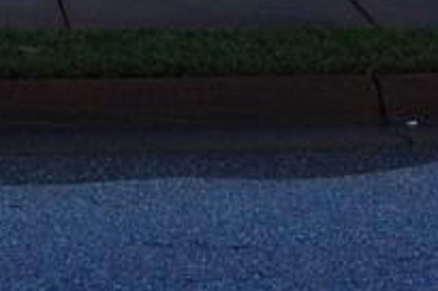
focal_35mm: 180
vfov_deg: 7.2
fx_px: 2187
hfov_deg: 11.4
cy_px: -363
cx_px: 344
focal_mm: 24
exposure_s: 1/20
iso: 800
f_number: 5.6
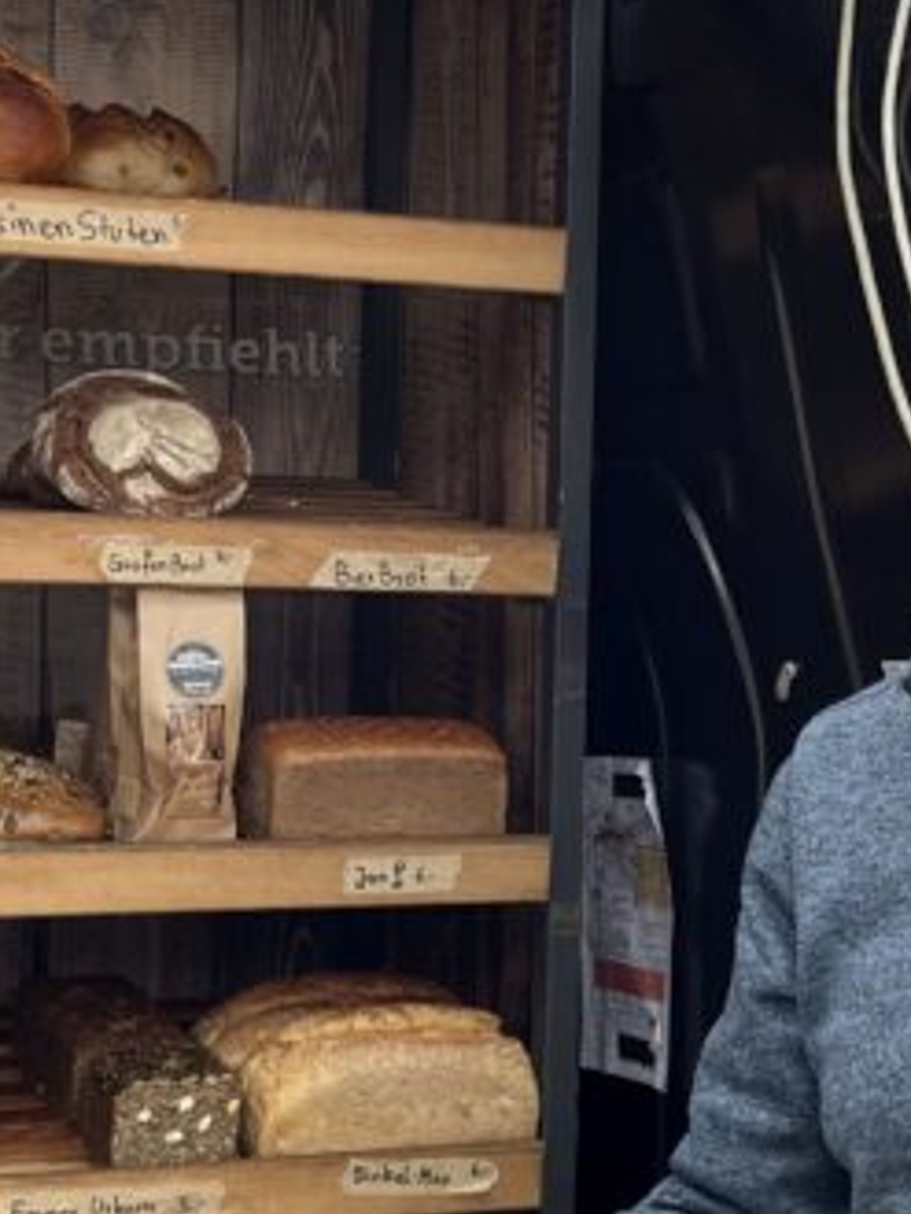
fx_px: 2840
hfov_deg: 18.2
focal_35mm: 81
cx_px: 579
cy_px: 568
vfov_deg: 24.1
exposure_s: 1/282
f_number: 1.6
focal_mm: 5.1
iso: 40
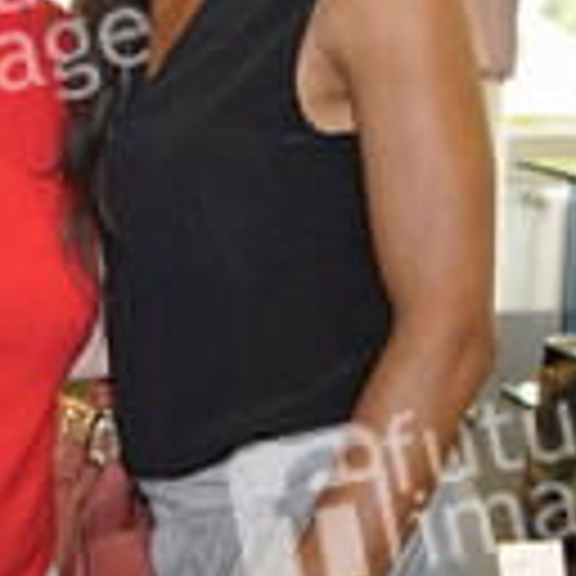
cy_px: 266
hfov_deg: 16.2
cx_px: 50
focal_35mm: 106
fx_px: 1996
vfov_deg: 16.4
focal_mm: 40
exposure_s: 1/50
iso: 800
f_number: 3.2
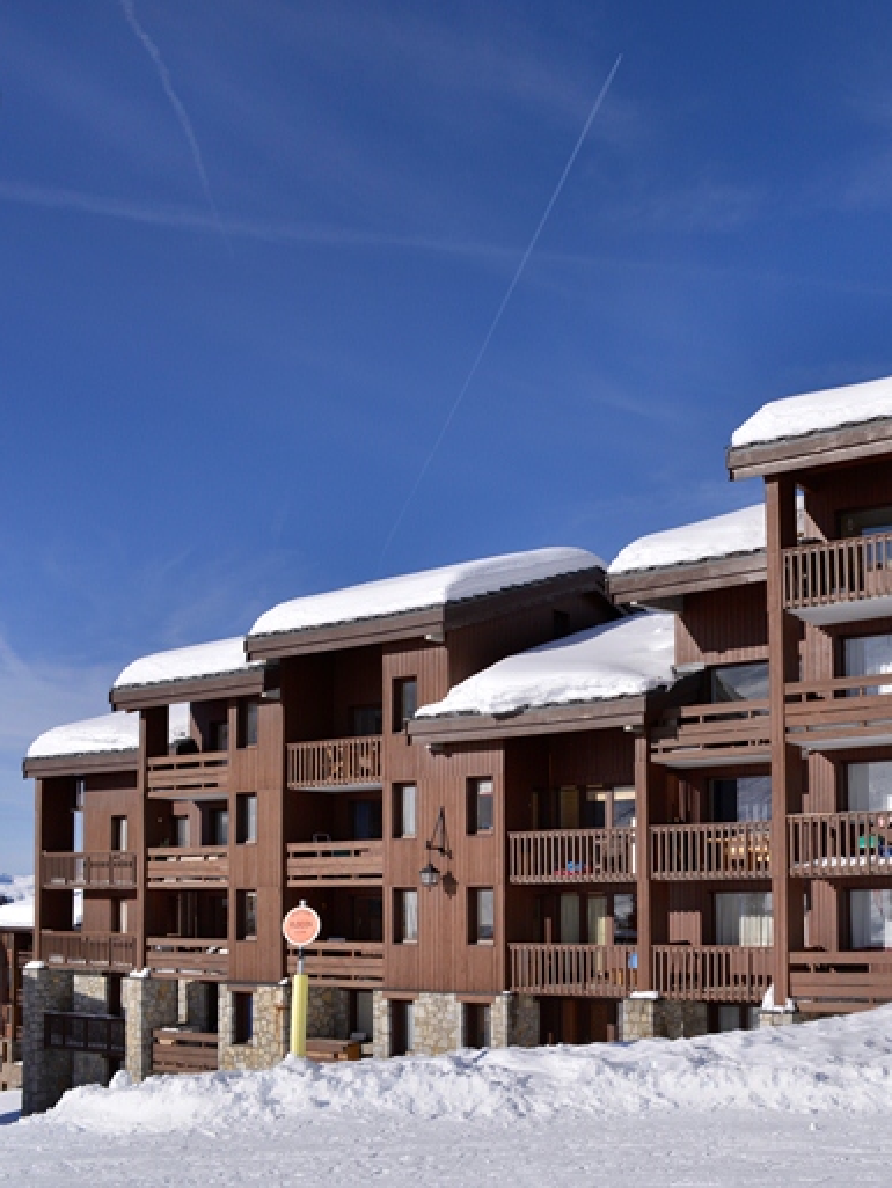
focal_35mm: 36
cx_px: 609
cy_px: 572
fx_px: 1236
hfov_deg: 39.1
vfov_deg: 51.3
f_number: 5
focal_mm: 24
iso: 200
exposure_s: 1/5000
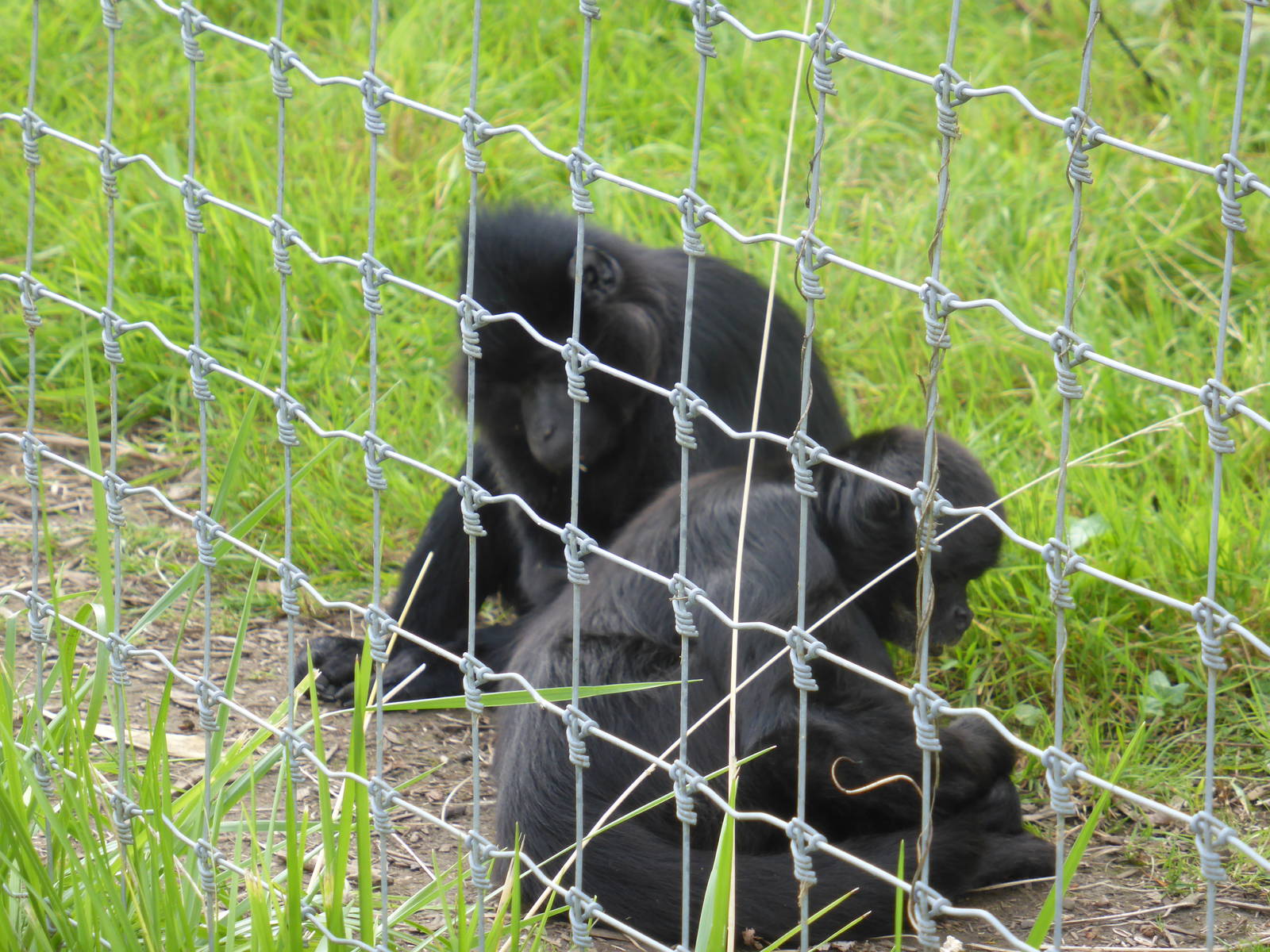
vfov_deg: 8.7
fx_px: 6237
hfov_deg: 11.6
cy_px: 476
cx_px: 635
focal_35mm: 170
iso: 100
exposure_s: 1/80
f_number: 5.4
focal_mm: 27.6
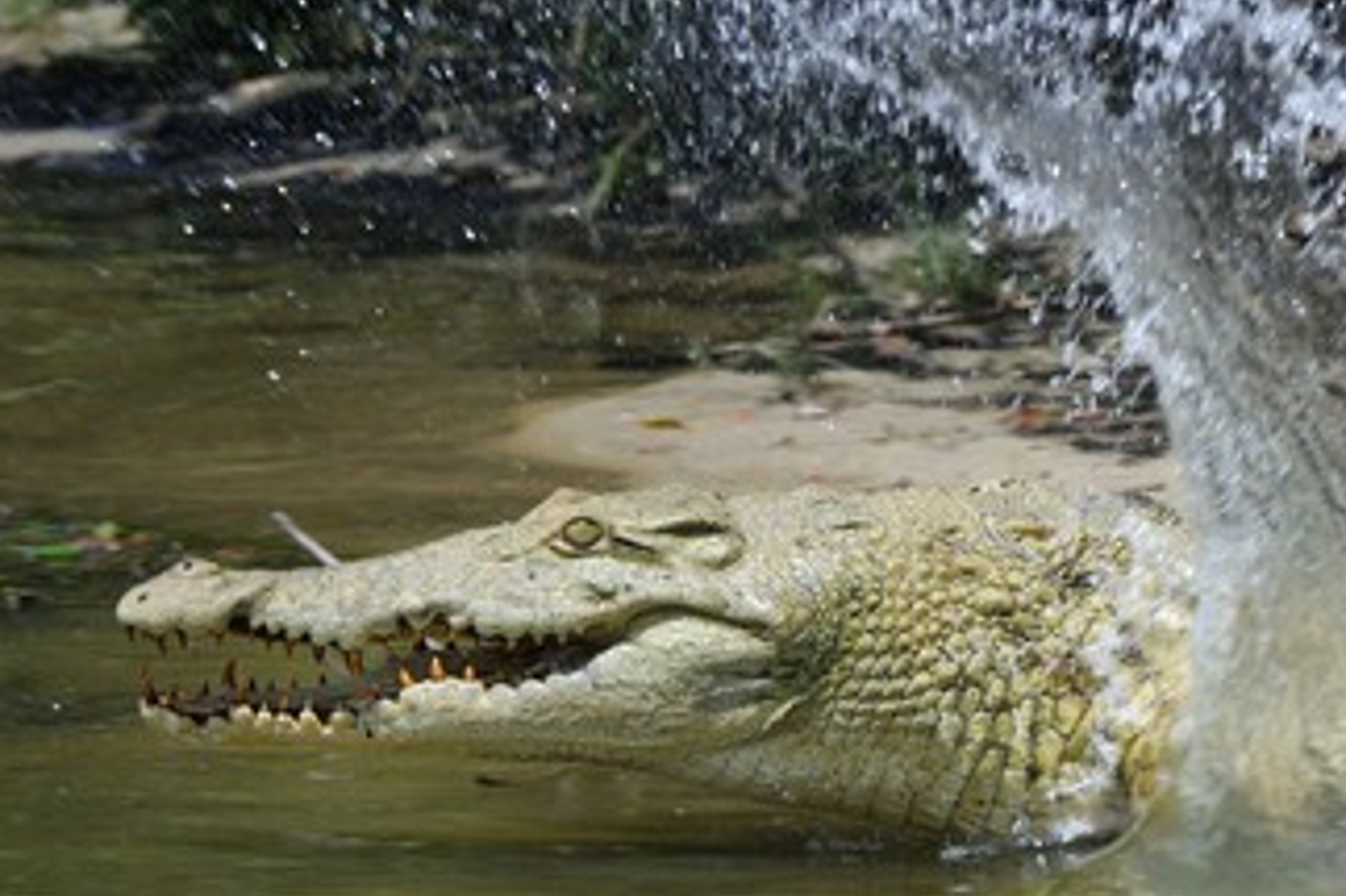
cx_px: 829
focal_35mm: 260
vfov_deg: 5.3
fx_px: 9716
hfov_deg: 7.9
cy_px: 558
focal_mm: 200
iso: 400
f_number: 10
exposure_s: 1/640
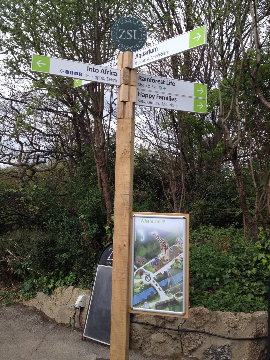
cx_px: 135
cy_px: 180
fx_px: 364
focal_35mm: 35
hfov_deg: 40.7
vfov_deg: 52.6
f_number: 2.4
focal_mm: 4.28
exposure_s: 1/986
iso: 50
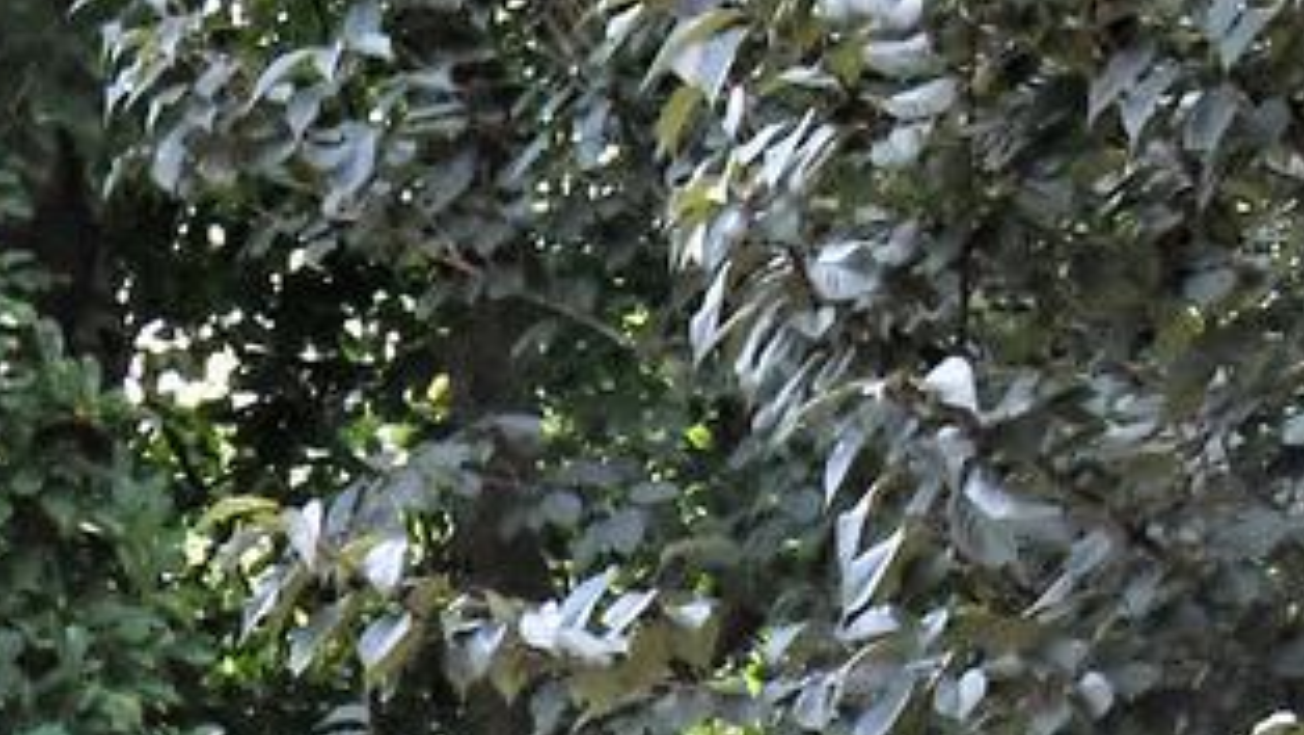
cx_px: -922
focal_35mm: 205
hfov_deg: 10.0
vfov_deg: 5.7
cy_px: 1867
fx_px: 7092
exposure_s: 1/250
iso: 1000
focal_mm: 20
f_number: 11
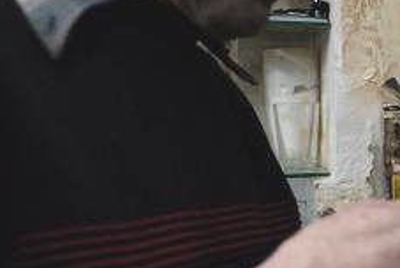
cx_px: 411
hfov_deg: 29.1
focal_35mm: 64
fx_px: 712
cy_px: 249
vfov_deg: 20.8
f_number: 2.8
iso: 800
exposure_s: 1/80
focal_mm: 20
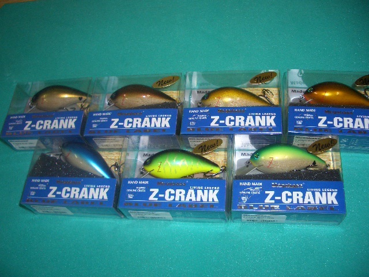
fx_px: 373
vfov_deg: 40.7
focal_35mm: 35
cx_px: 184
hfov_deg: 52.6
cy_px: 138
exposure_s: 1/60
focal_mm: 5.8
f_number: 2.6
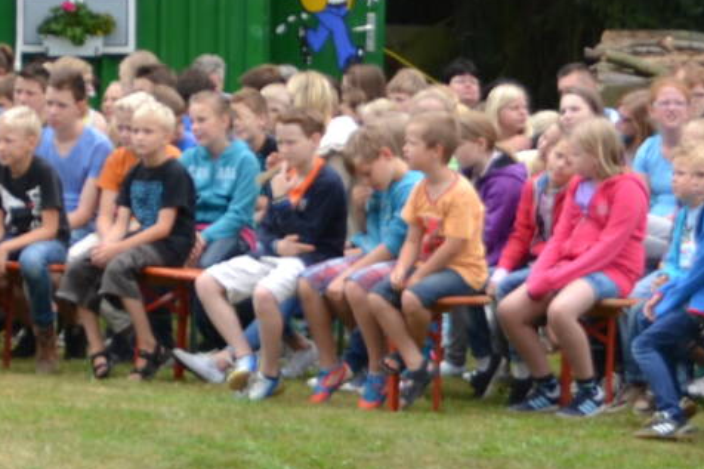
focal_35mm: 254
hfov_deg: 8.1
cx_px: 130
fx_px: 4965
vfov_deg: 5.4
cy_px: 170
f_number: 5.6
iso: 140
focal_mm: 42
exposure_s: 1/125
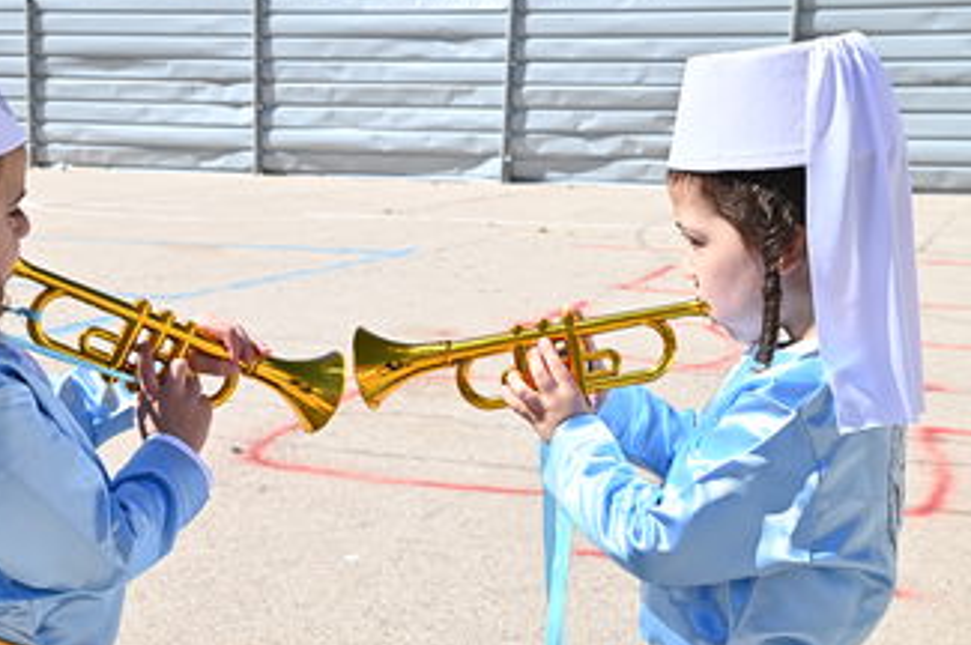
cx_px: 382
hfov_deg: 31.3
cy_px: 308
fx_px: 1724
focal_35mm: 64
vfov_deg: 21.2
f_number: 13
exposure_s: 1/320
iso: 400
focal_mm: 52
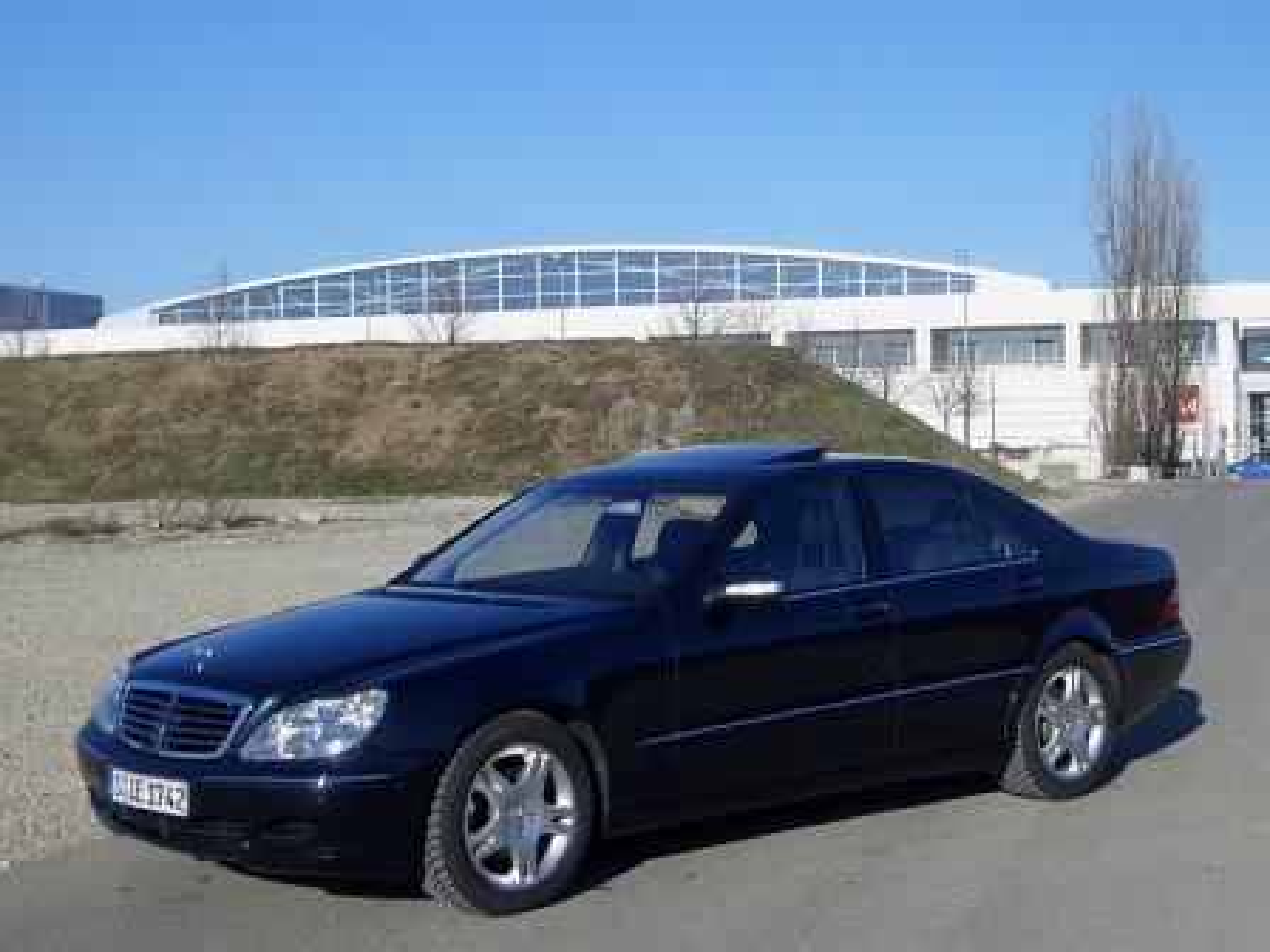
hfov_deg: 38.9
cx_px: 635
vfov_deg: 29.7
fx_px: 1798
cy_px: 476
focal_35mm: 49
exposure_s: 1/400
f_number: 5
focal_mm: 8.2
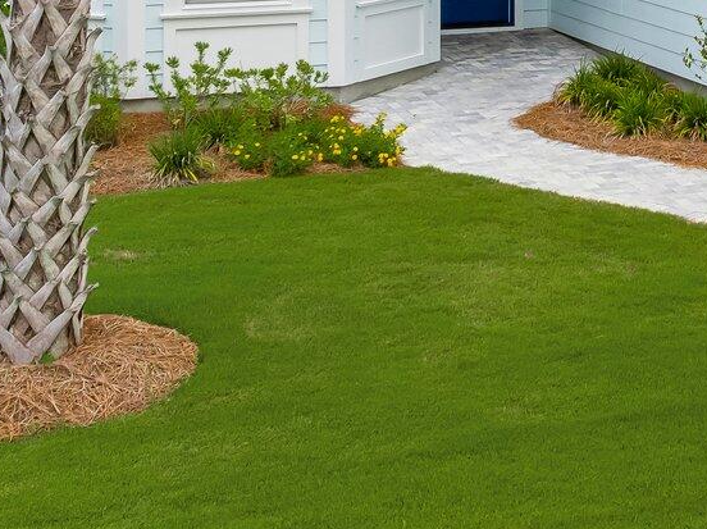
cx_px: 744
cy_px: -249
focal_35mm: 89
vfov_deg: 15.4
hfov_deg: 21.1
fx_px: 1816
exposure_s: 1/800
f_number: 3.5
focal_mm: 12.29
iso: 200
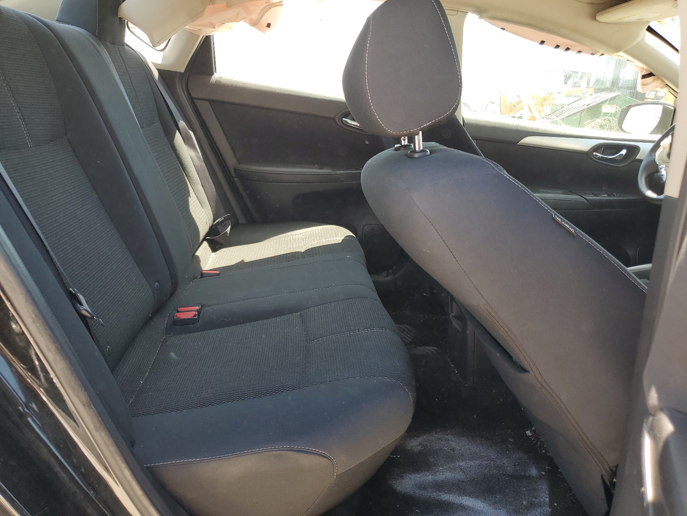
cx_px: 344
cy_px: 258
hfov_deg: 67.3
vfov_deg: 53.1
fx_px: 516
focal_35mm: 26
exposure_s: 1/227
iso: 50
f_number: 1.5
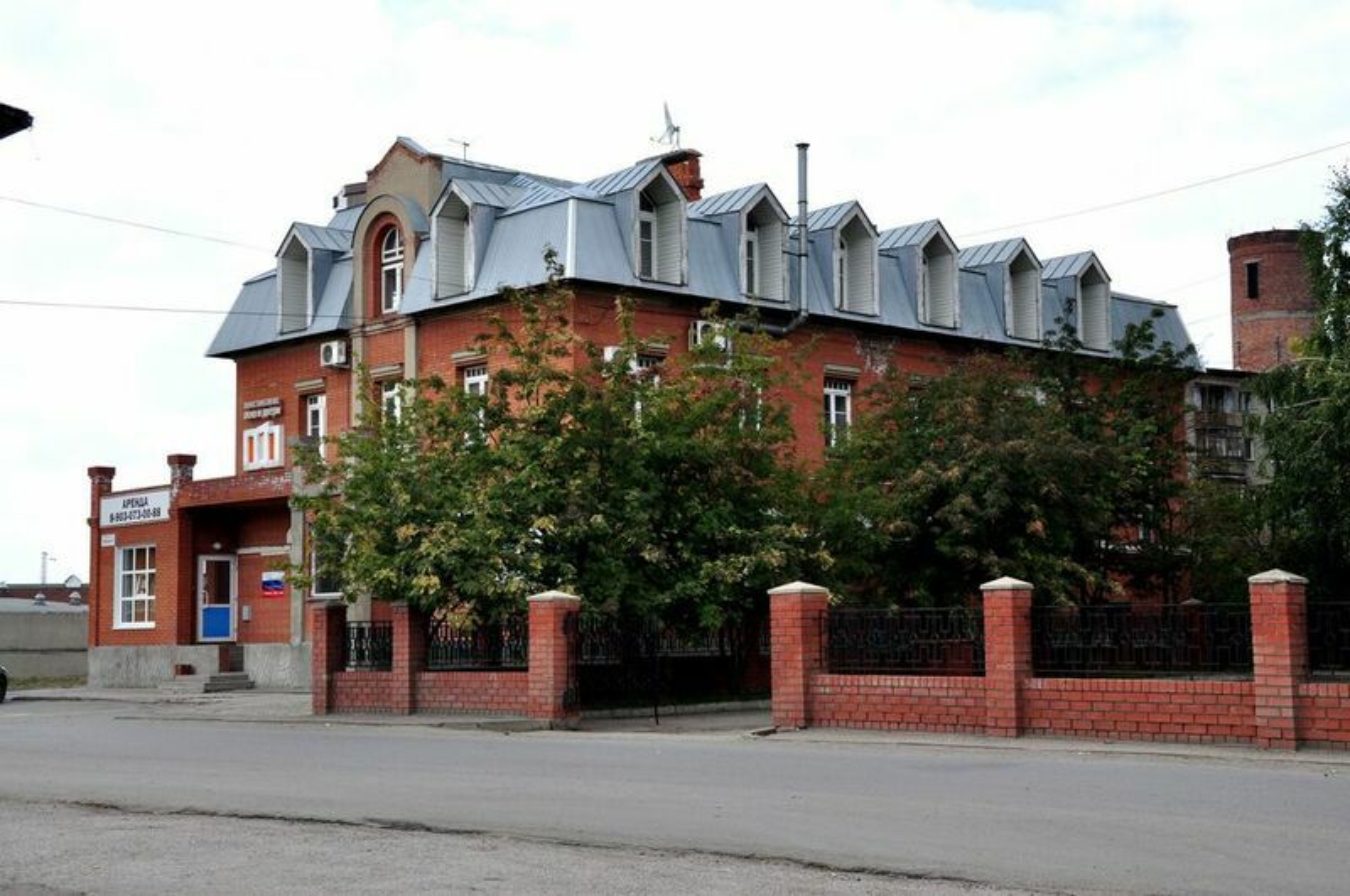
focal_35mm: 51
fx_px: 1910
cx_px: 675
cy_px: 448
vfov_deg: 26.4
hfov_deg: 38.9
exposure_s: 1/200
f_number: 10
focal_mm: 34
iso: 400
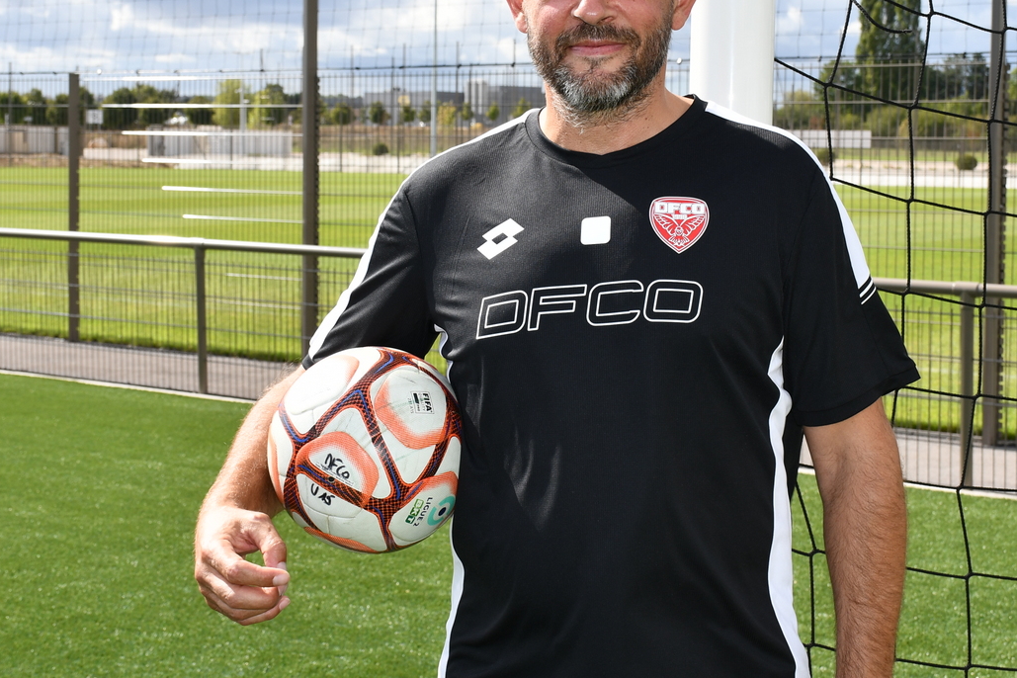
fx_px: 1977
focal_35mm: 70
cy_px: 255
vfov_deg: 19.4
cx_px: 562
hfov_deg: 28.8
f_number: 8
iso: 100
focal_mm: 30
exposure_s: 1/250
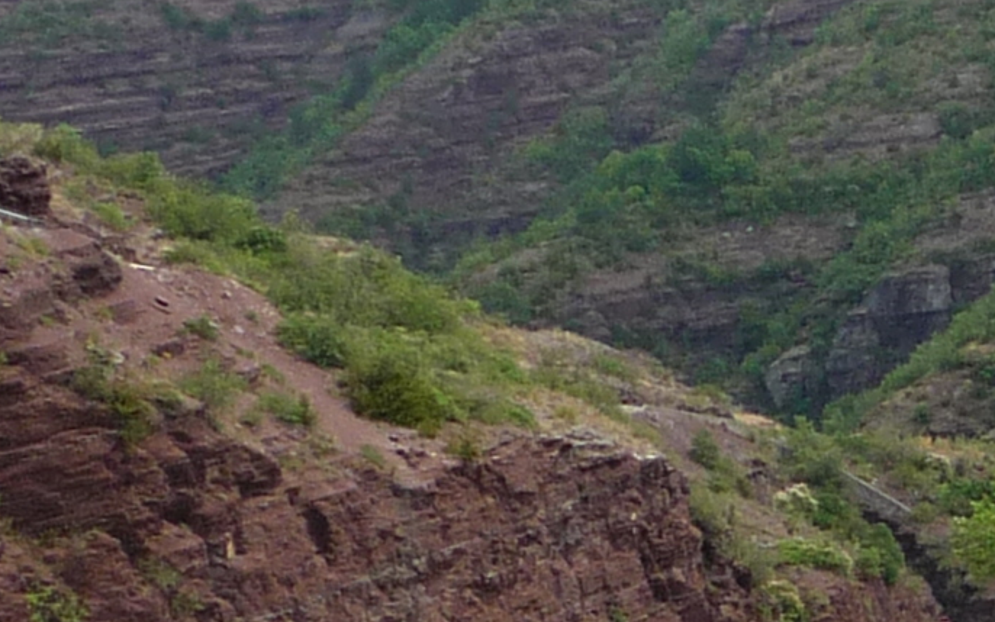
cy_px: 683
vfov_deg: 7.7
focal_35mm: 169
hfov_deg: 12.0
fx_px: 4584
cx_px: 1281
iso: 100
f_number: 4.5
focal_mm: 5.2
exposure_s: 1/400
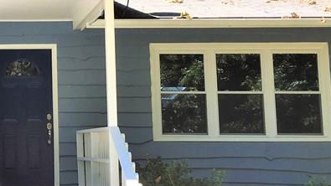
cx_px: -41
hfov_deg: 24.1
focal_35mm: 82
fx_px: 720
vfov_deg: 14.7
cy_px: 61
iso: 25
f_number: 2.2
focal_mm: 4.15
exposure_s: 1/506
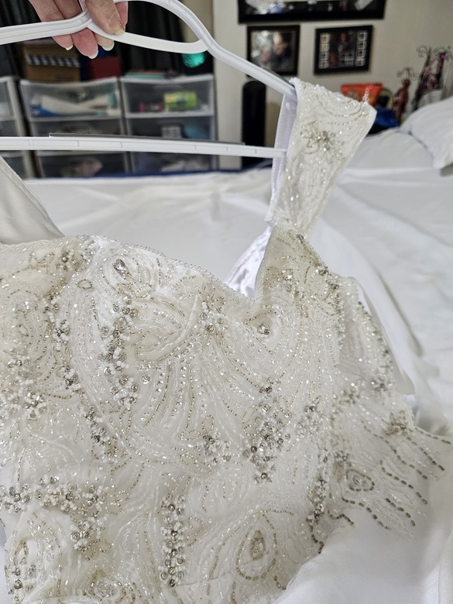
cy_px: 302
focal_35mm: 23
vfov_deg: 73.9
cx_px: 226
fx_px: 401
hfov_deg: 58.9
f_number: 1.7
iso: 640
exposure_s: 1/120
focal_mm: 6.3
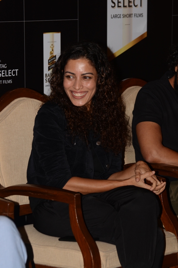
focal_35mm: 168
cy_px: 134
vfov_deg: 12.3
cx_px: 89
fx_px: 1251
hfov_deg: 8.1
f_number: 5
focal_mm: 112
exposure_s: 1/125
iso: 400
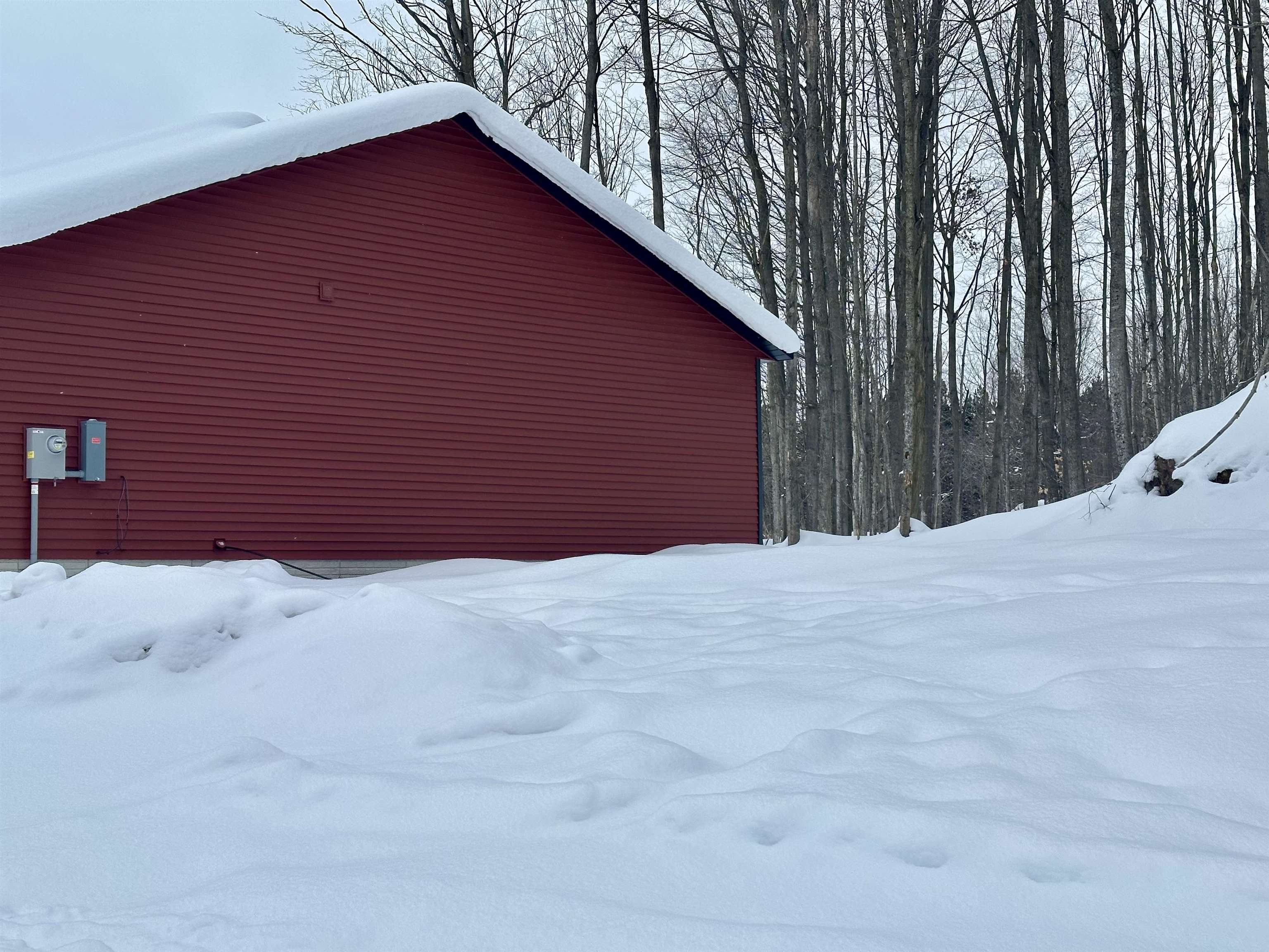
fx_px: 1760
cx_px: 634
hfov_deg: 39.7
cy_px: 476
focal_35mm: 48
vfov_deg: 30.3
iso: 64
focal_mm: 6.86
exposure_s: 1/2410
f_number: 1.78
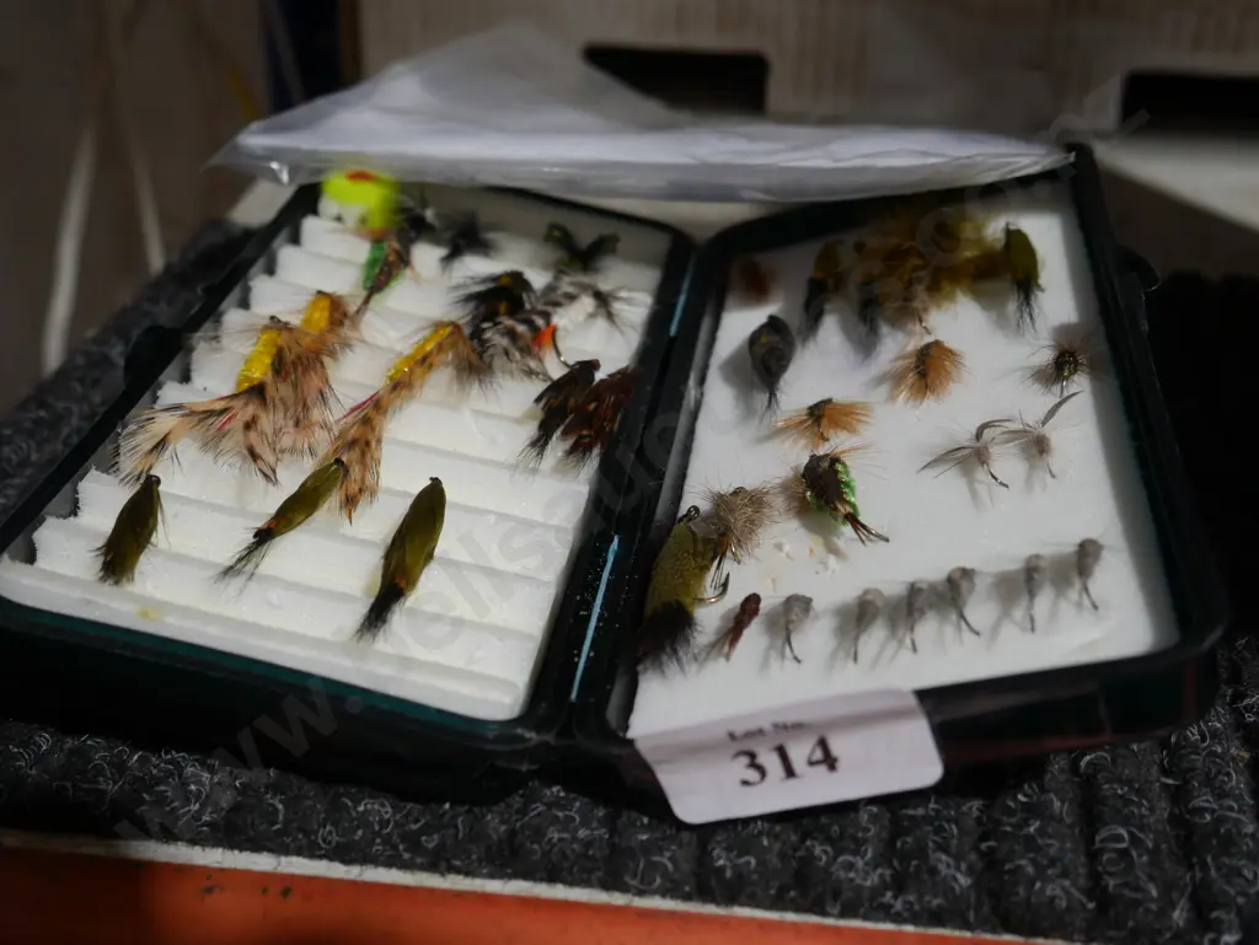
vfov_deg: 32.9
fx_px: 1601
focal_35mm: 44
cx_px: 630
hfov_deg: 42.9
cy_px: 472
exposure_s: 1/60
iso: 500
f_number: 4.7
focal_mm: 22
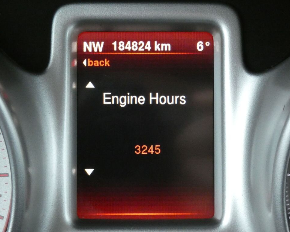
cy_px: 116
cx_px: 139
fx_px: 781
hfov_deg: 21.0
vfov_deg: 16.9
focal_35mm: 91
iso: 1600
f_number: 5.6
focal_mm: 15.6
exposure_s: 1/80
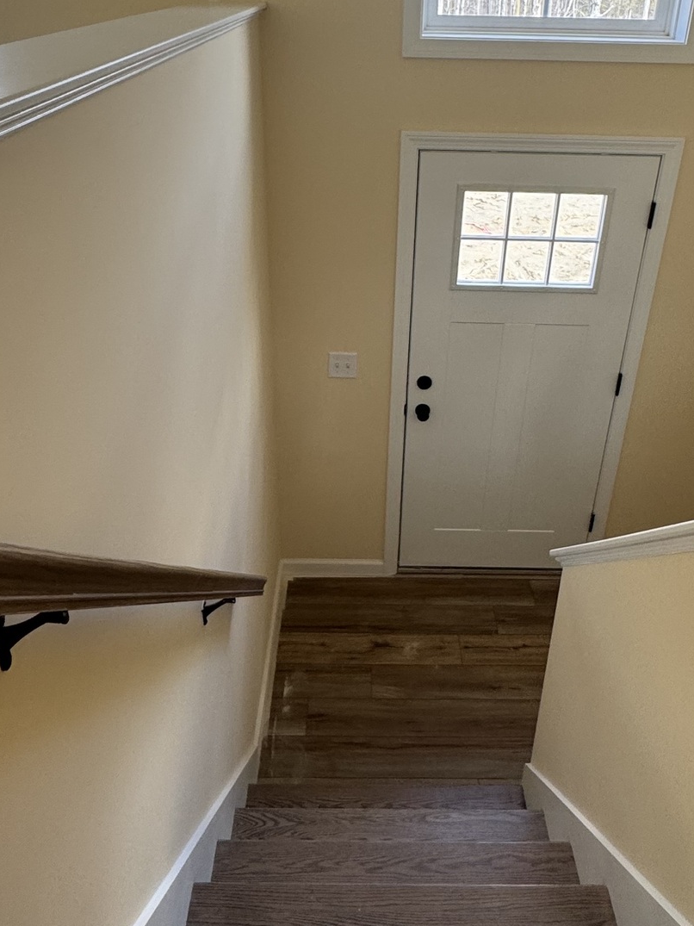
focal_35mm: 30
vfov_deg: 59.6
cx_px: 375
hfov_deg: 46.7
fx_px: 802
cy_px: 385
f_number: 2.2
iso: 160
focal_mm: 2.22
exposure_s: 1/99
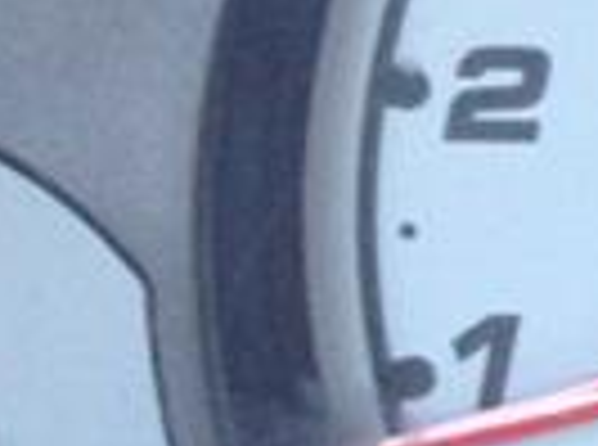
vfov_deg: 5.8
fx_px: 4393
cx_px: 2248
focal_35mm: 255
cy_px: -153
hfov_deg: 6.5
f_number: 2.4
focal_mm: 4.13
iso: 64
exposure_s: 1/40
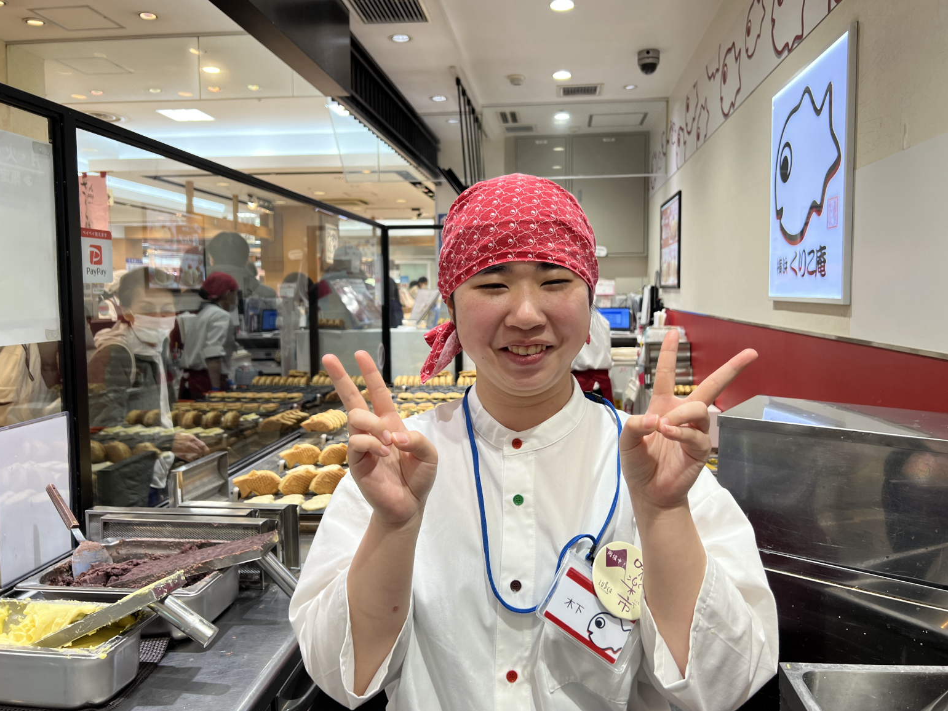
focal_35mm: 27
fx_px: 739
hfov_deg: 65.3
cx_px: 487
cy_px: 344
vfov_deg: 51.4
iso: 40
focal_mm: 5.7
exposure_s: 1/100
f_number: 1.5
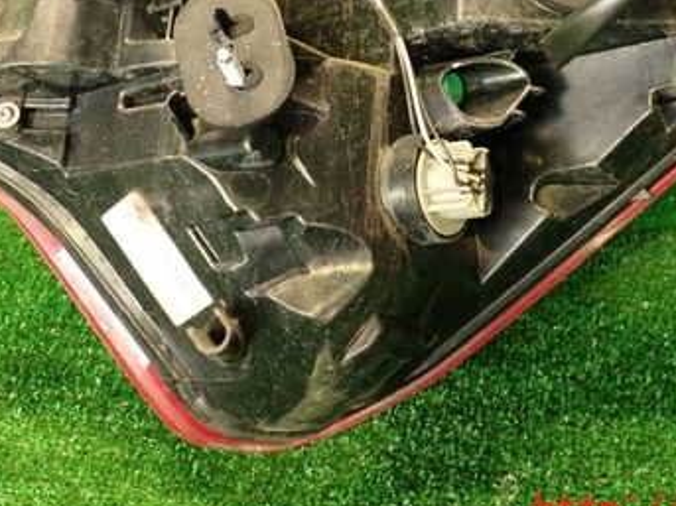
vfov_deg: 25.6
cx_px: 388
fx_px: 1093
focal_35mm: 56
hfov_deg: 34.3
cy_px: 95
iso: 500
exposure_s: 1/30
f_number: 2.4
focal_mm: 5.79
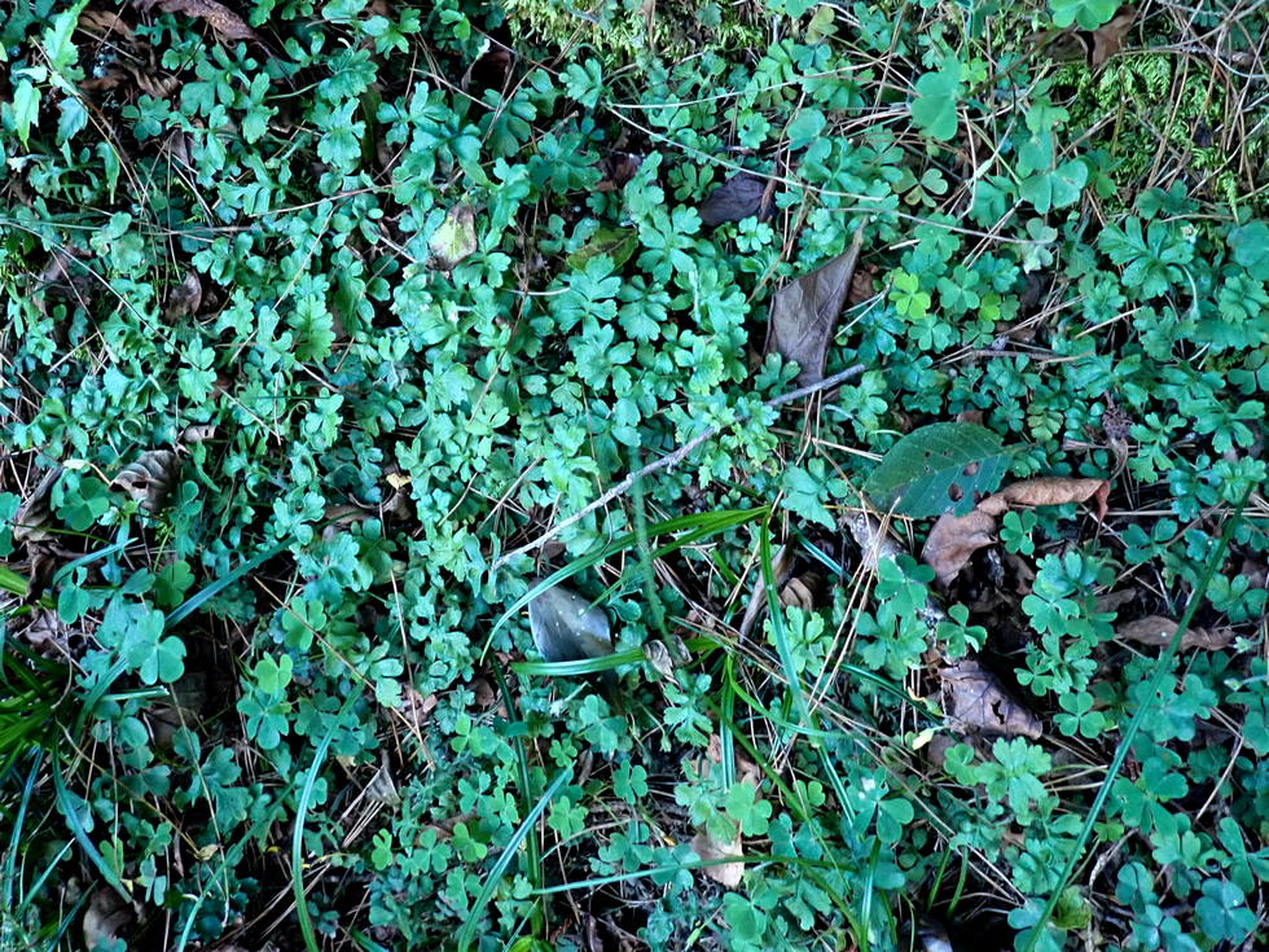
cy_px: 476
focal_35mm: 25
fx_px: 916
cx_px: 634
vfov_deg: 54.9
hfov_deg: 69.4
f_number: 2
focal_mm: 4.5
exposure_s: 1/30
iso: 400
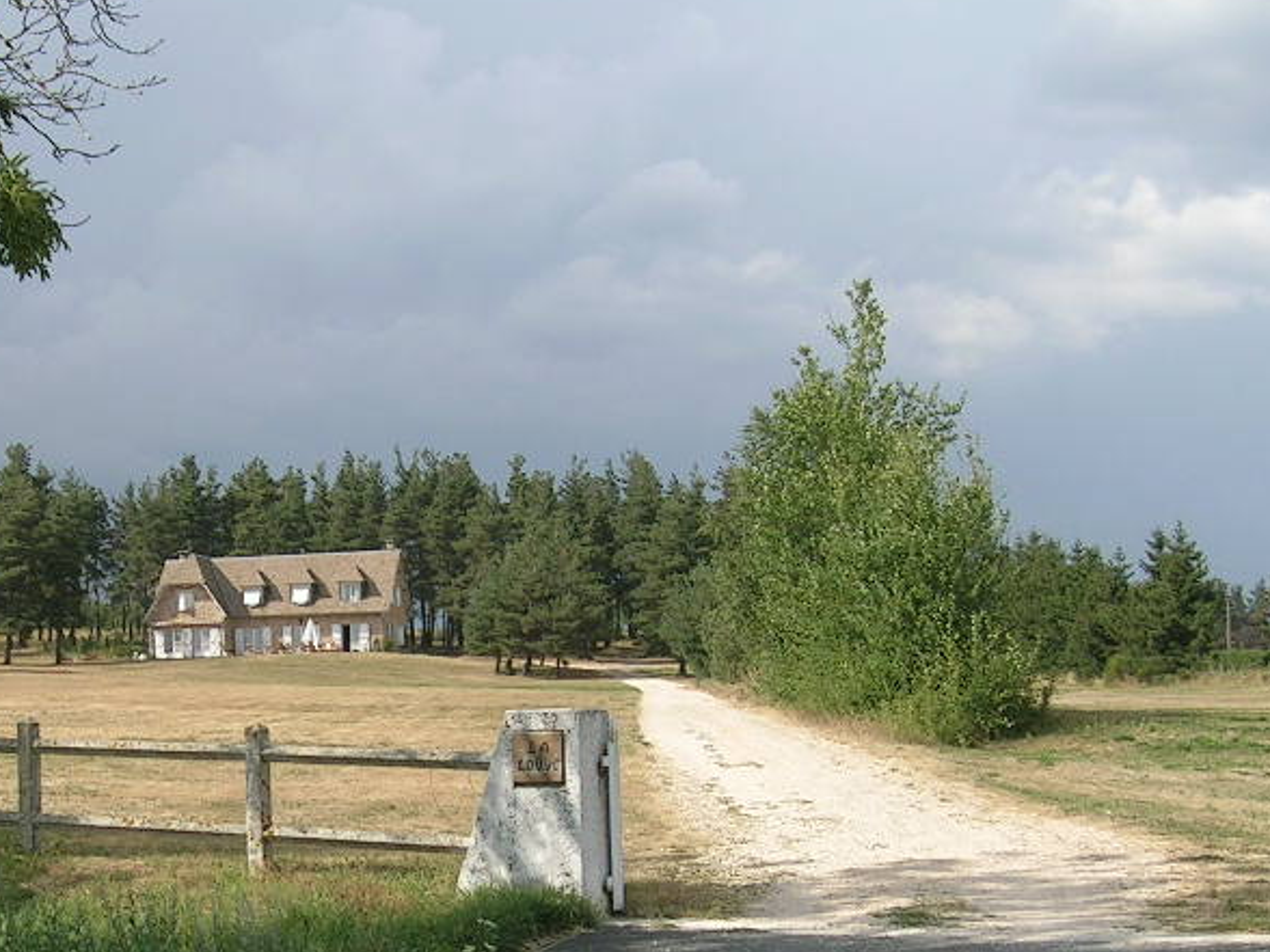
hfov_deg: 31.3
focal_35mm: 61
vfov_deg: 23.8
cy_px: 693
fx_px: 2238
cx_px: 384
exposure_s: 1/367
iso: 50
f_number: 4.8
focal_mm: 5.4
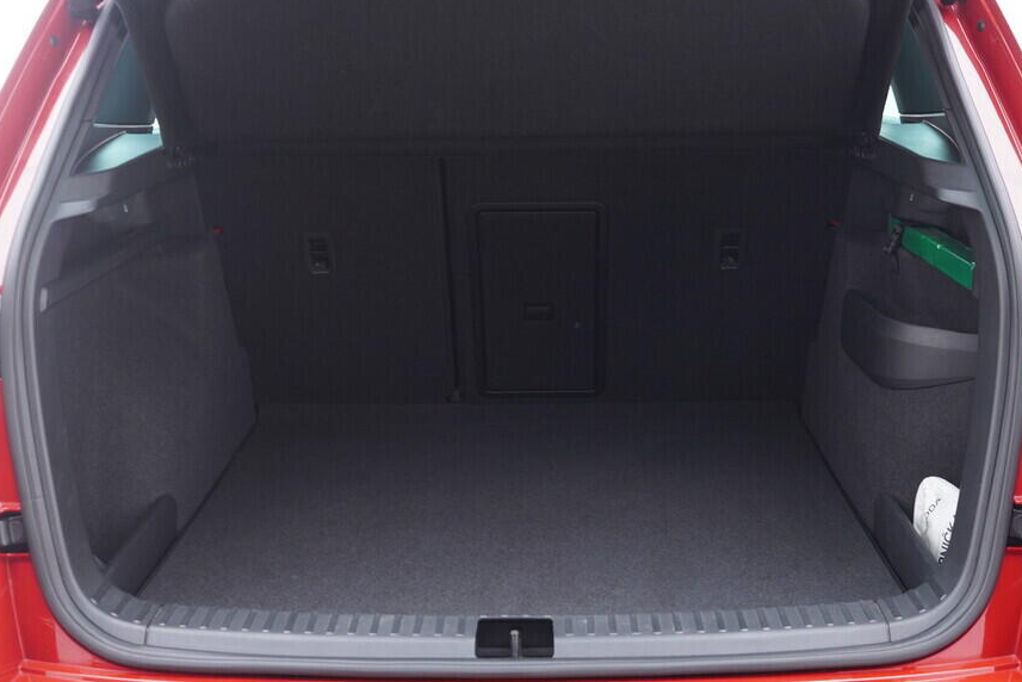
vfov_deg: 31.2
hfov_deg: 45.4
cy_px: 287
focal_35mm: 43
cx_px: 519
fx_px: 1221
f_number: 2.8
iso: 500
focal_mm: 24
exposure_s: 1/40
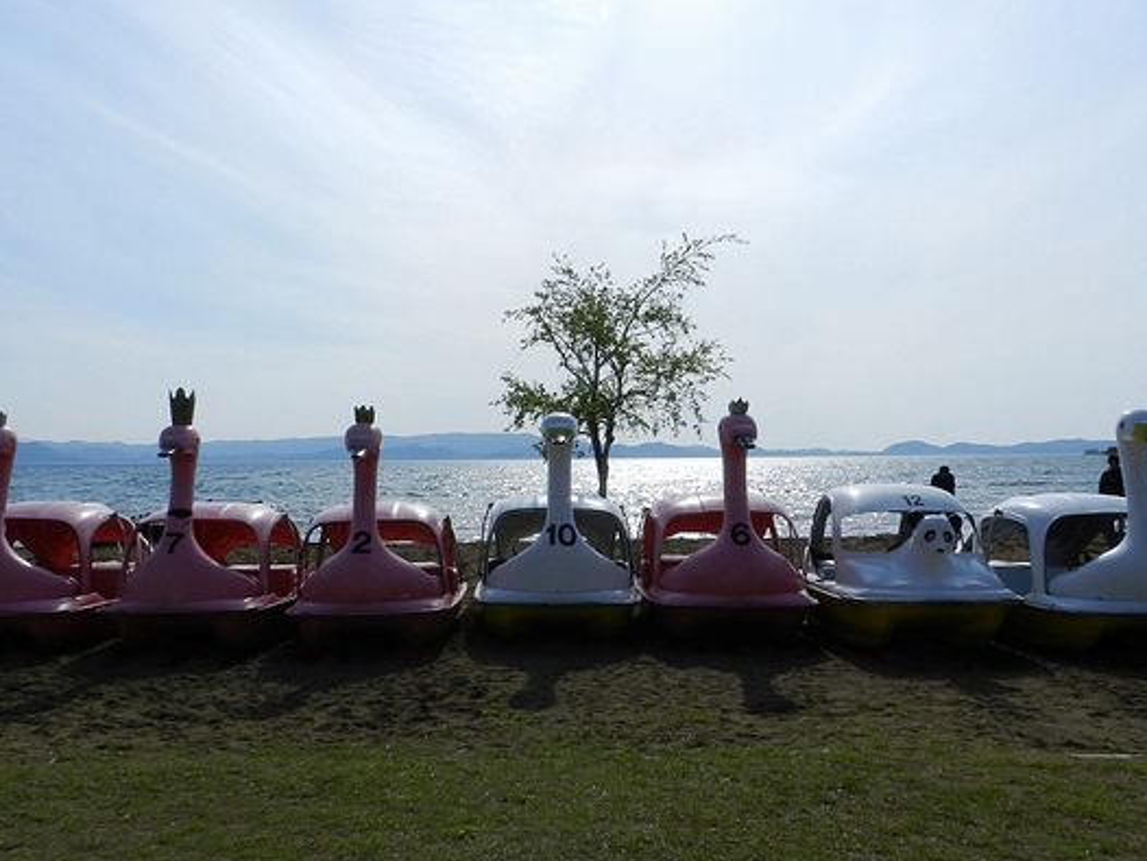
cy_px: 502
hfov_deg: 55.3
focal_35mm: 33
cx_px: 554
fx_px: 1094
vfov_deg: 42.8
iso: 160
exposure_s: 1/1000
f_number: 6.3
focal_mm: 5
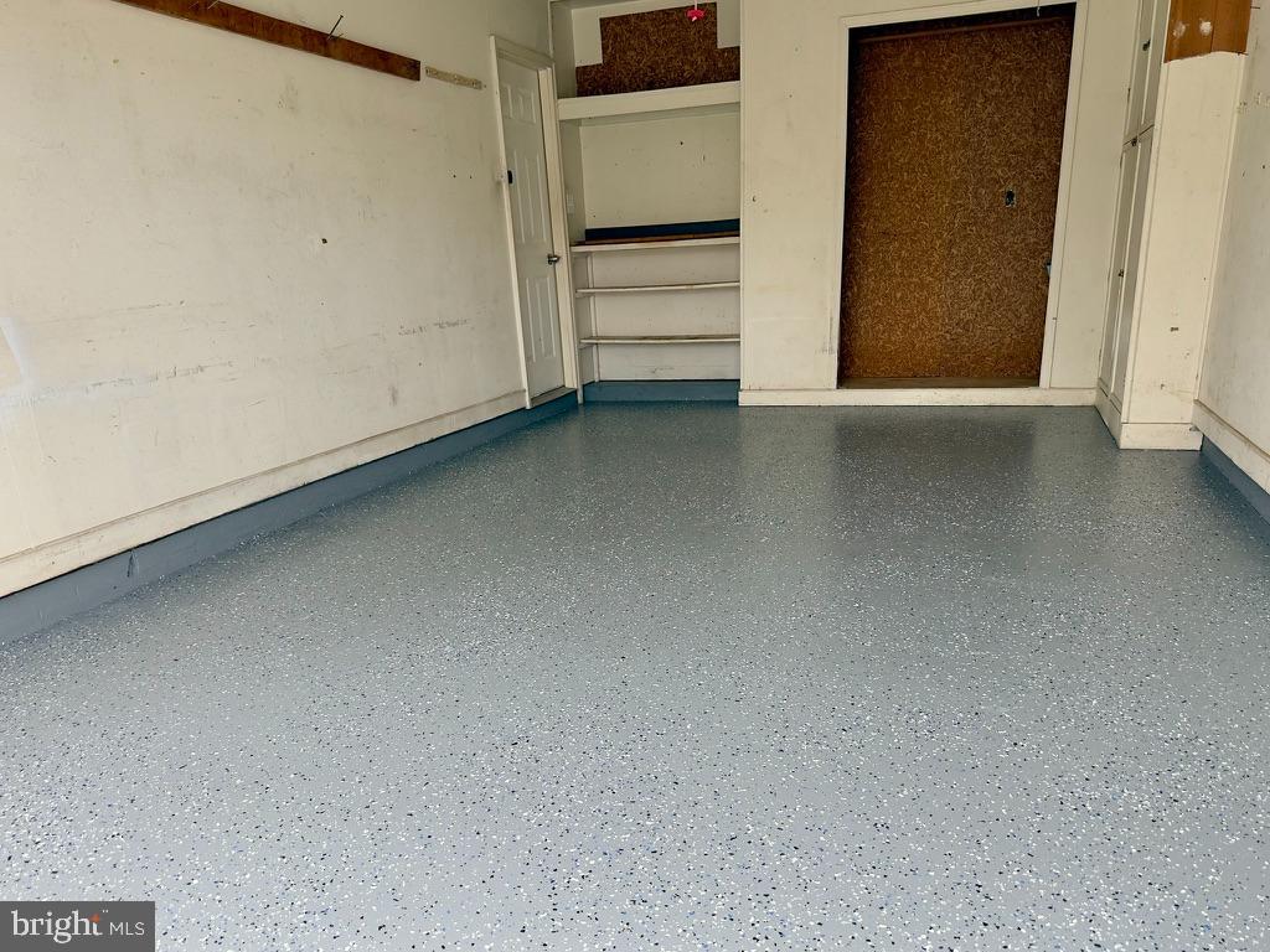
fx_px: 881
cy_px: 476
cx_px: 635
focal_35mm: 24
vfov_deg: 56.8
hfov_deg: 71.6
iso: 80
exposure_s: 1/298
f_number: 1.78
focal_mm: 6.76
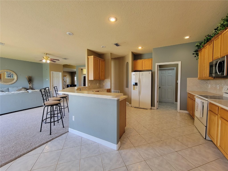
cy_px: 86
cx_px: 114
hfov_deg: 106.2
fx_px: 86
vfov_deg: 89.9
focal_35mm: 13
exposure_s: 1/60
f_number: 2.2
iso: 125
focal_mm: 2.2
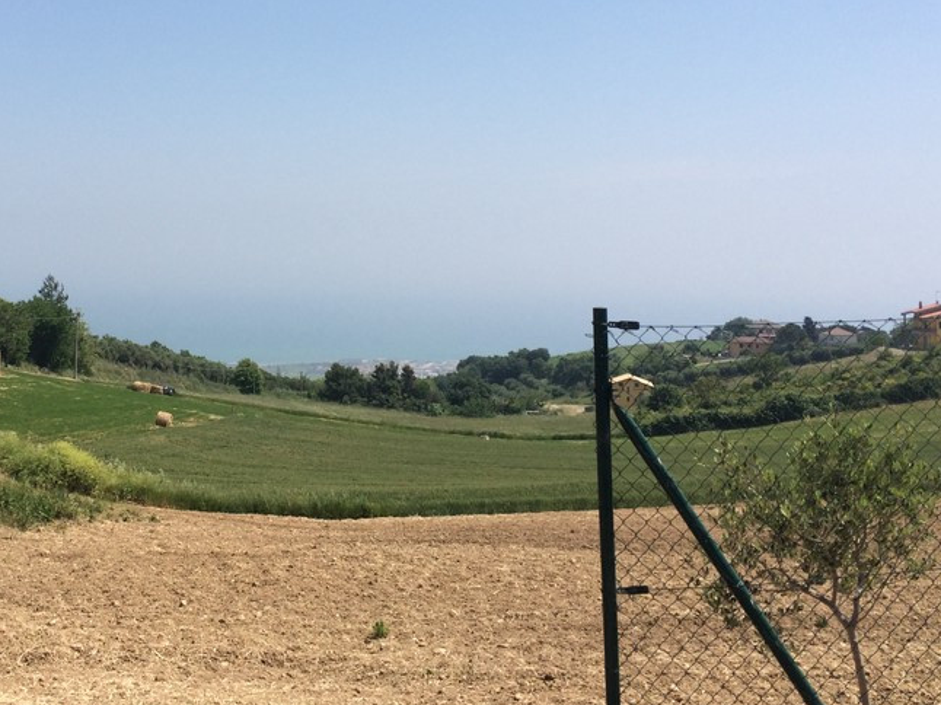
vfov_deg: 31.0
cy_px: 185
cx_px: 313
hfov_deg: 40.7
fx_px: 1250
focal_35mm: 46
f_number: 2.2
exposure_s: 1/3165
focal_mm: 4.15
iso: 32
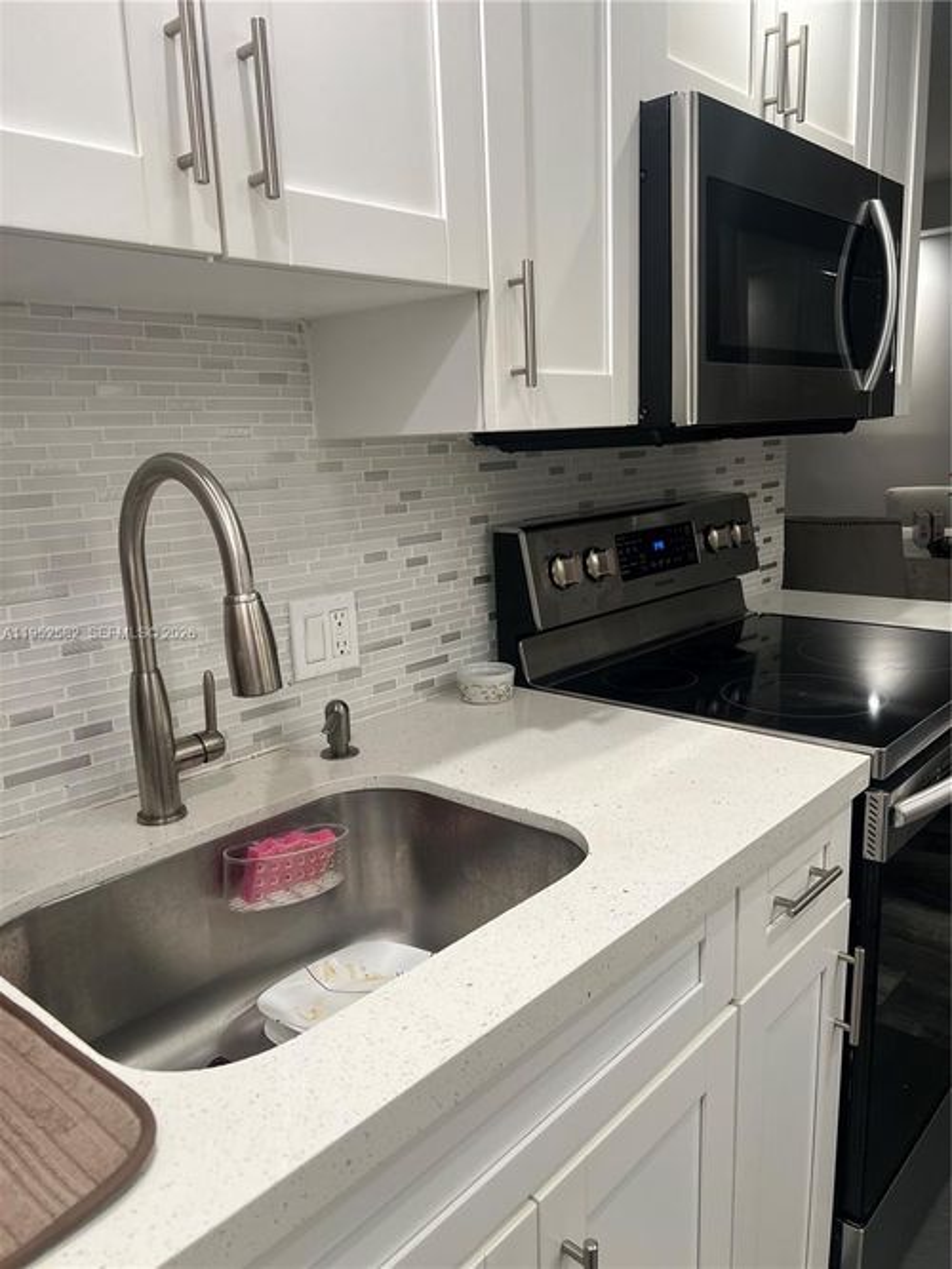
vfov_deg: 67.3
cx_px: 476
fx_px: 954
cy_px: 634
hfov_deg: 53.0
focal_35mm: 26
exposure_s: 1/120
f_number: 1.5
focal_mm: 5.7
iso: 125
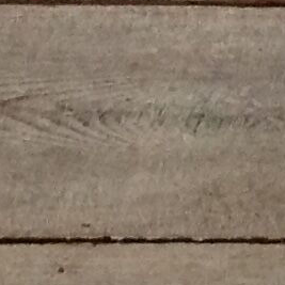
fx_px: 2794
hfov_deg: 5.7
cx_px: 563
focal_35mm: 300
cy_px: 27
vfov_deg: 5.8
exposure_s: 1/15
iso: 200
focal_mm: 4.28
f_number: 2.4
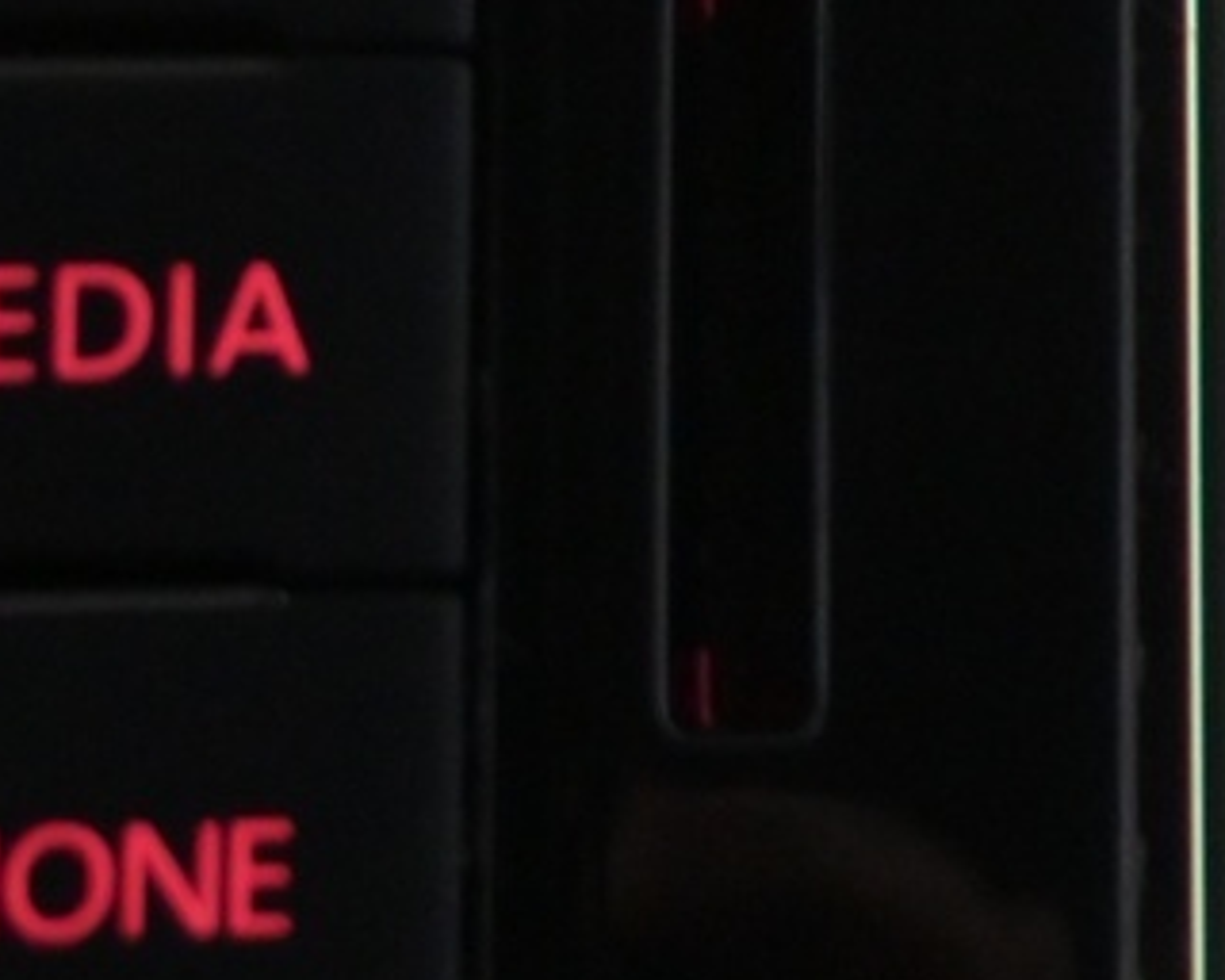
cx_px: 2699
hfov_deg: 9.8
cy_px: 161
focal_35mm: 178
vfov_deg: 8.6
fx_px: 6467
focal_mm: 25
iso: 2500
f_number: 4.5
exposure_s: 1/80
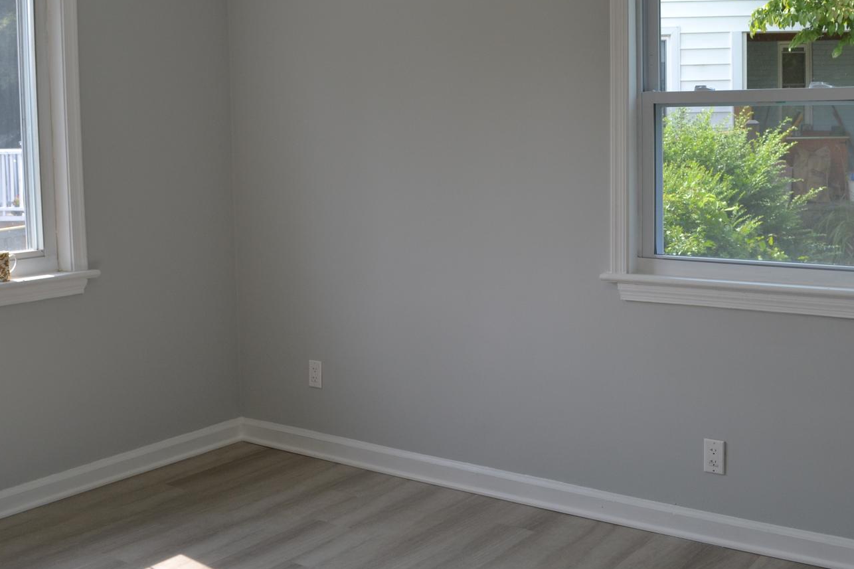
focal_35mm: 43
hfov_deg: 45.4
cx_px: 431
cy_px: 180
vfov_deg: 30.9
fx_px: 1020
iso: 180
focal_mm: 18
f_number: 5.6
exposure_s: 1/125
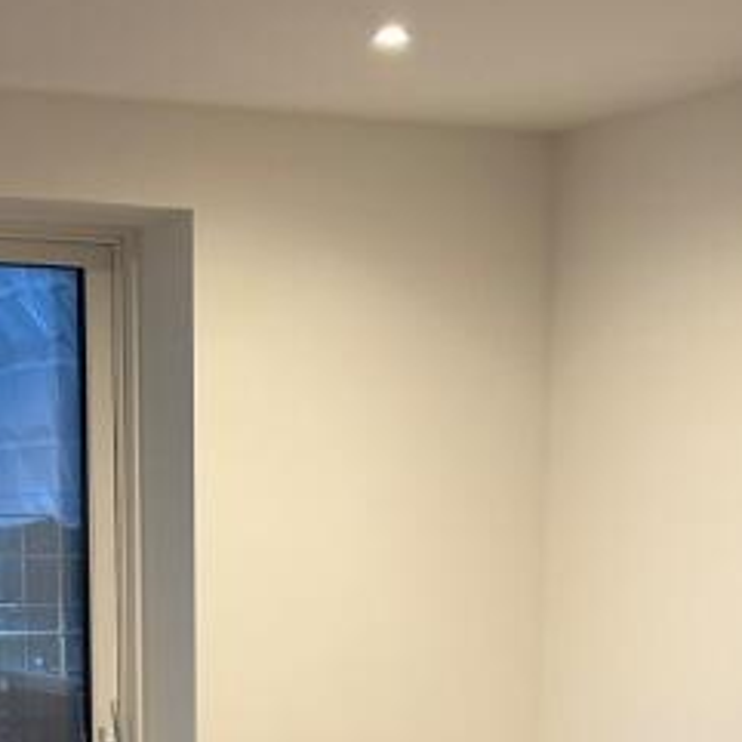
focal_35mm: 90
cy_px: 917
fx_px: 2183
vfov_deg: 18.2
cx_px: 194
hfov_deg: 19.2
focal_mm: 6.76
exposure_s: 1/50
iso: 160
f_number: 1.78
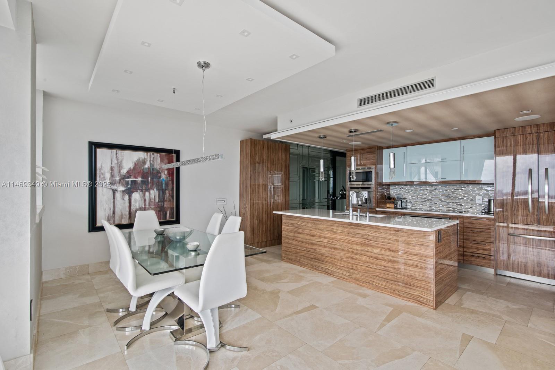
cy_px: 185
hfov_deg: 96.7
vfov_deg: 73.8
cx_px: 278
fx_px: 247
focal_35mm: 16
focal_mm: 16
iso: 400
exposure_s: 1/15
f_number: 11
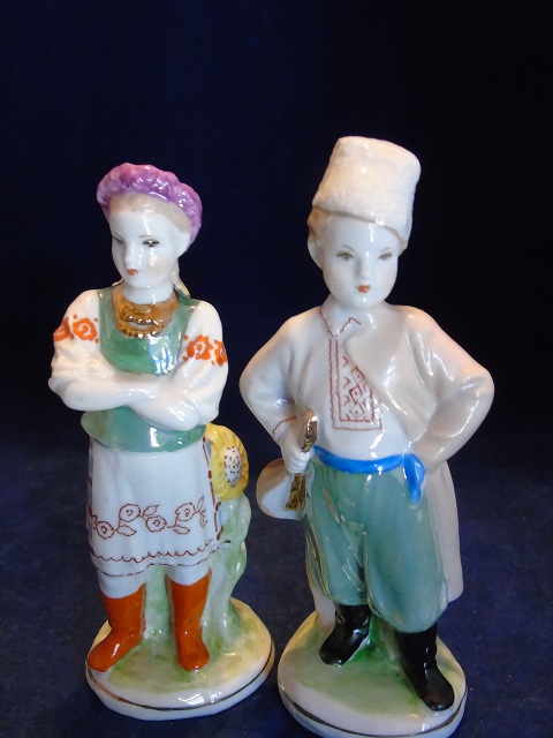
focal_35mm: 46
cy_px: 369
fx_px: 980
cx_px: 276
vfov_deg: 41.2
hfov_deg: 31.5
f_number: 4.1
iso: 800
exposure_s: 1/13
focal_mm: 8.2
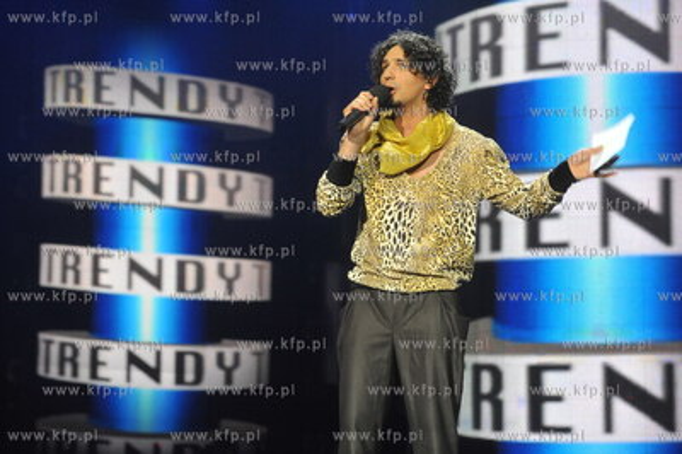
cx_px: 341
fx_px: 2271
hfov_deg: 17.1
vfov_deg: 11.4
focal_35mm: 120
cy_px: 227
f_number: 5.6
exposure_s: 1/200
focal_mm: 120
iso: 3200
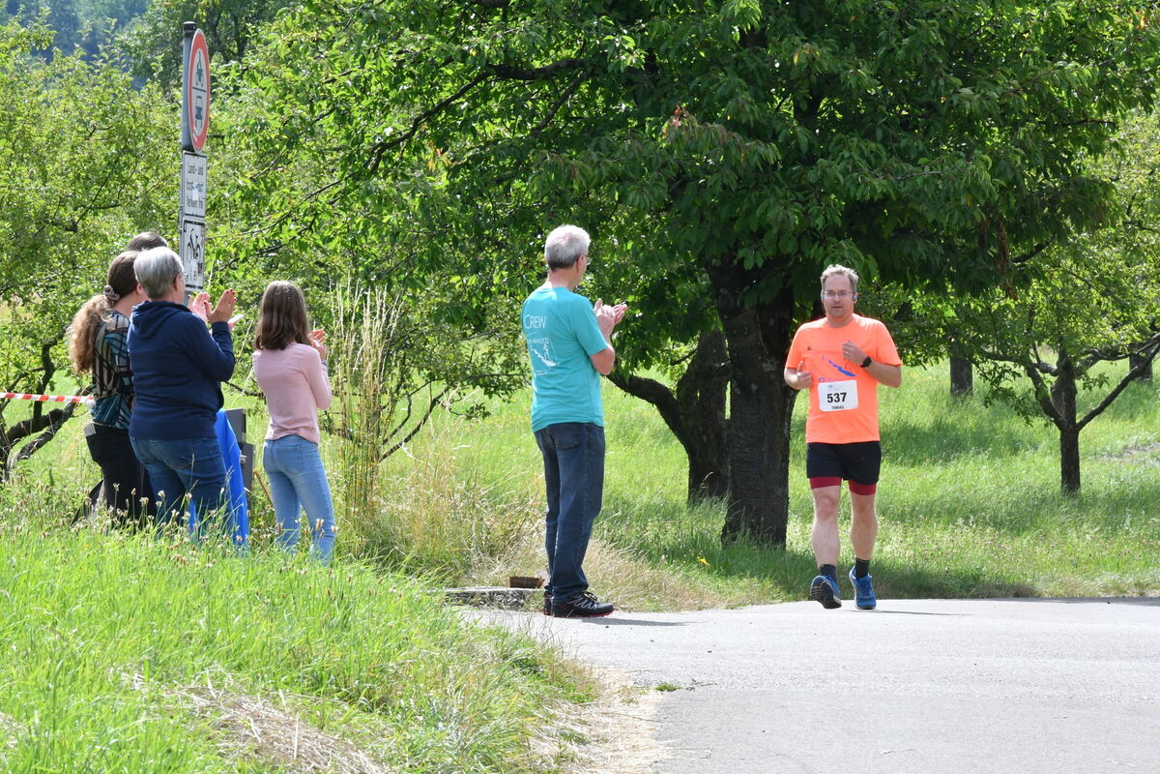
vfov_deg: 6.1
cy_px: 387
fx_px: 7249
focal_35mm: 225
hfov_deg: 9.1
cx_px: 580
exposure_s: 1/250
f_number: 18
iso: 800
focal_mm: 150
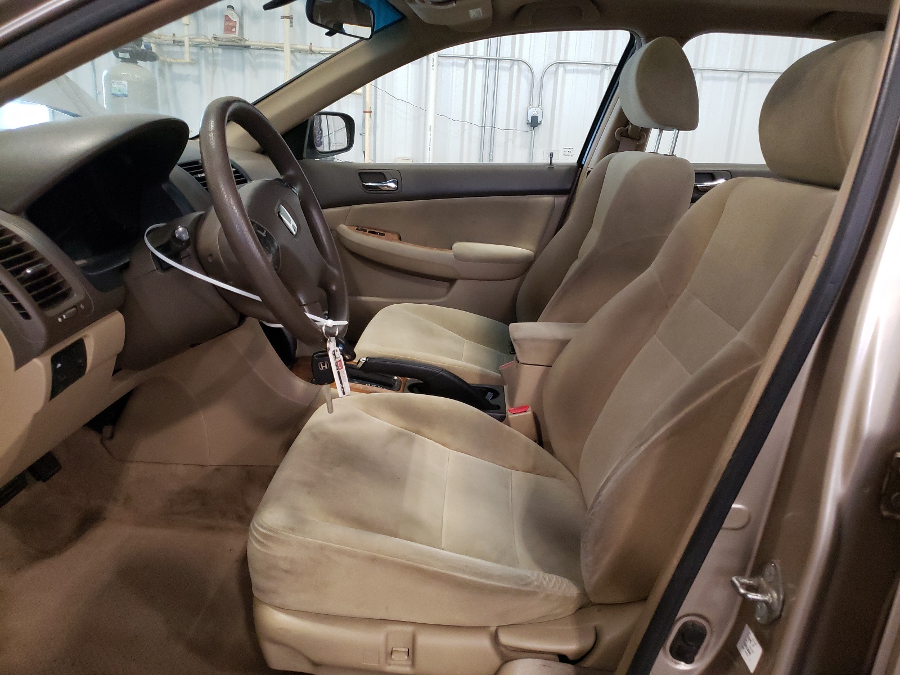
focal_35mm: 26
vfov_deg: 53.1
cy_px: 338
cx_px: 450
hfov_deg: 67.3
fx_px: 676
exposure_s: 1/30
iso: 368
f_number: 1.5
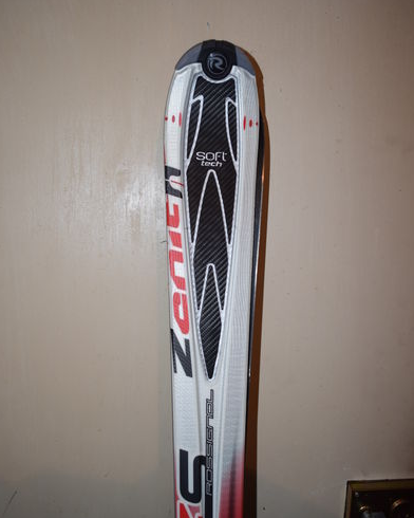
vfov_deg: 57.2
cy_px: 272
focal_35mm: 31
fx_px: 475
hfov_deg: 47.1
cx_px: 207
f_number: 3.5
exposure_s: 1/60
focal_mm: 18
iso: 400
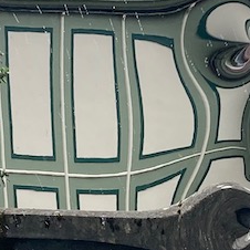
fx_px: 1430
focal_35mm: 175
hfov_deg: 10.0
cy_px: 240
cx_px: 184
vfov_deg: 9.9
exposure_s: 1/1091
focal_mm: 3.99
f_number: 1.8
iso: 20
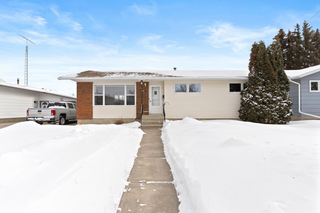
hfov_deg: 89.9
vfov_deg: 67.4
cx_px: 151
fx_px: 160
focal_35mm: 18
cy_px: 104
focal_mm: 17
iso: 200
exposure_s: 1/750
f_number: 8
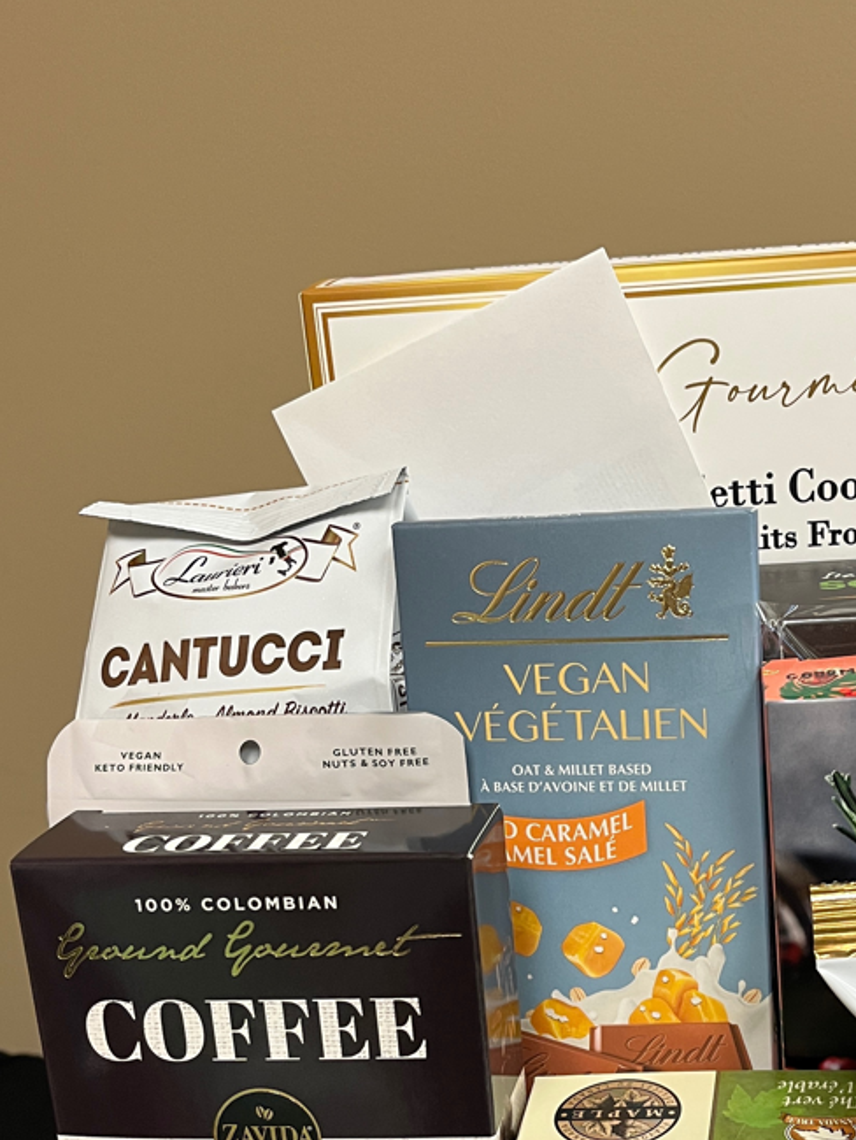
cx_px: 630
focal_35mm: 48
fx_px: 1582
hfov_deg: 29.9
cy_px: 775
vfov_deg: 39.1
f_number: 1.6
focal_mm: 5.1
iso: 125
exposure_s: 1/60
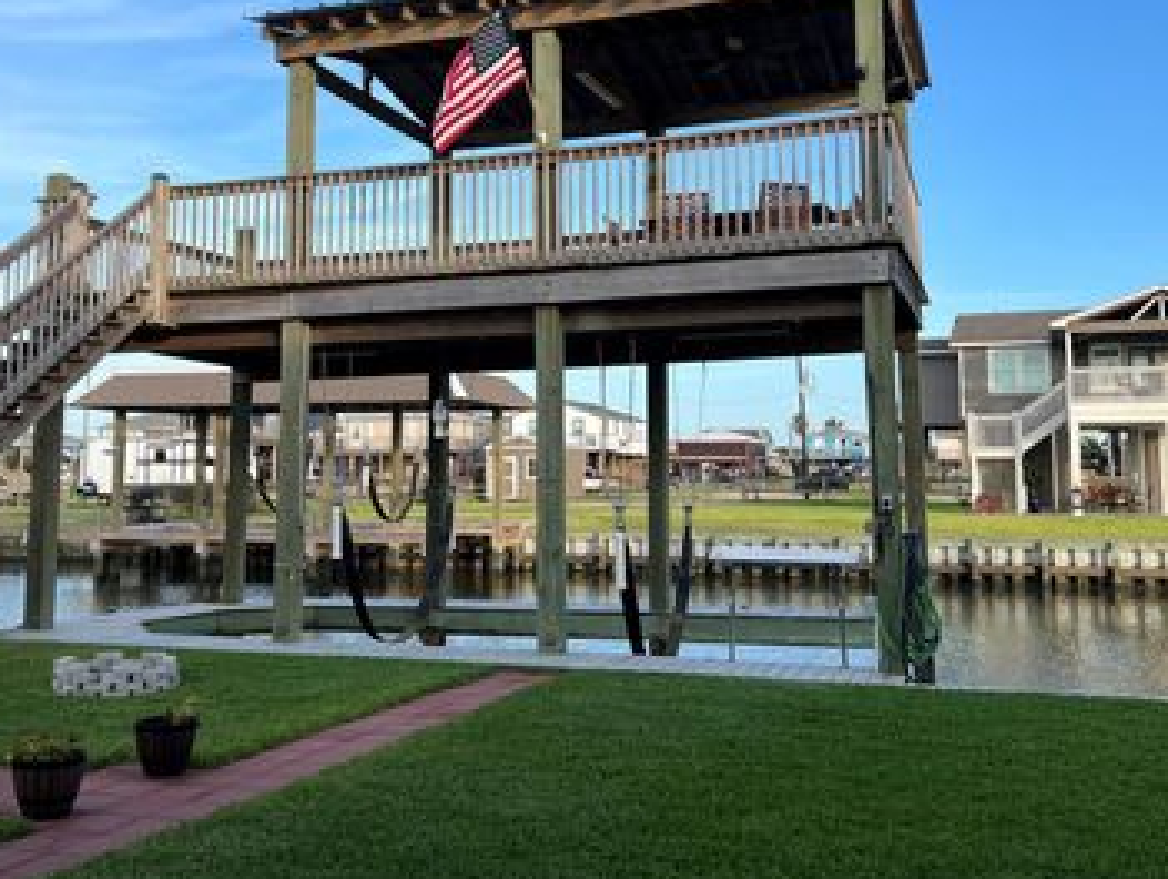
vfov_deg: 38.5
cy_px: 325
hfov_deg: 50.1
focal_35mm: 37
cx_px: 566
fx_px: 1250
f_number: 1.5
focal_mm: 5.7
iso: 50
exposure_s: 1/1869
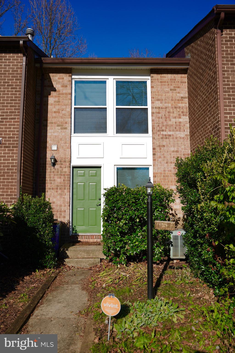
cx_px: 118
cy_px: 176
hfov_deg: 42.7
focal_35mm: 31
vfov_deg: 60.8
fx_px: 301
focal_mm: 30.7
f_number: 2.8
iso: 50
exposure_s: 1/1600
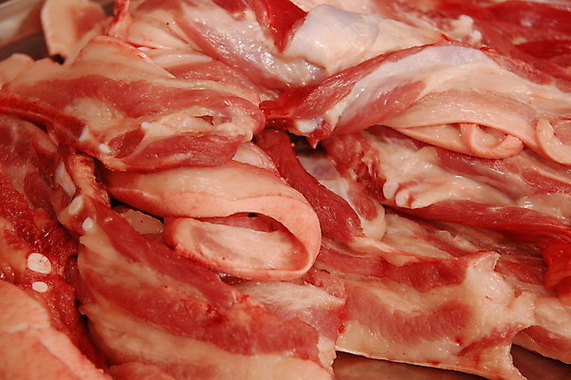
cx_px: 286
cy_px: 190
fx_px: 1188
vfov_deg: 18.1
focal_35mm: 75
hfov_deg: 27.0
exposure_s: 1/60
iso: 200
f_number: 6.3
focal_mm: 50
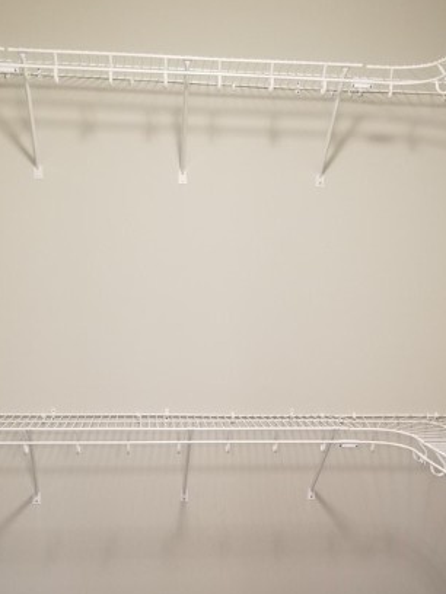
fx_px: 842
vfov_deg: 38.1
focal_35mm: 49
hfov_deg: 29.7
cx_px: 227
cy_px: 428
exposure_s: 1/30
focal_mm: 4.25
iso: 250
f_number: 1.7
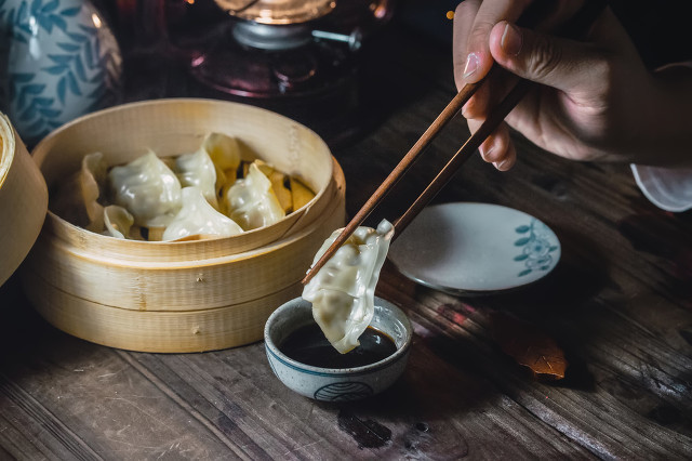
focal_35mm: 85
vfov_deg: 16.1
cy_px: 230
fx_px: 1633
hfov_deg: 23.9
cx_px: 346
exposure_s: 1/25
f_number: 7.1
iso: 6400
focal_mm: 85
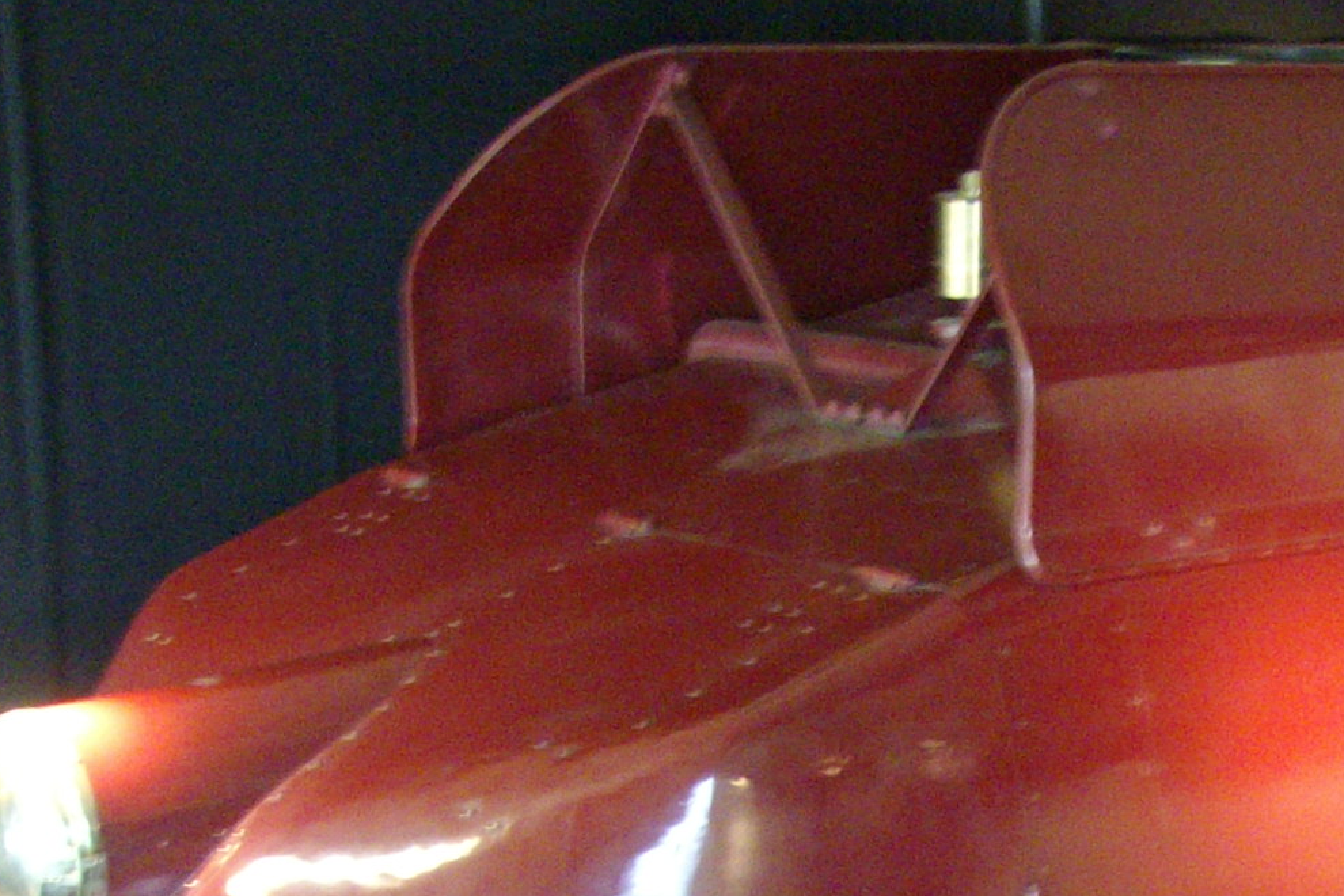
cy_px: 1196
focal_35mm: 98
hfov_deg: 19.9
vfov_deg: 13.4
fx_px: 3658
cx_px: 1500
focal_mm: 6
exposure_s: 1/13
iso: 320
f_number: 2.7
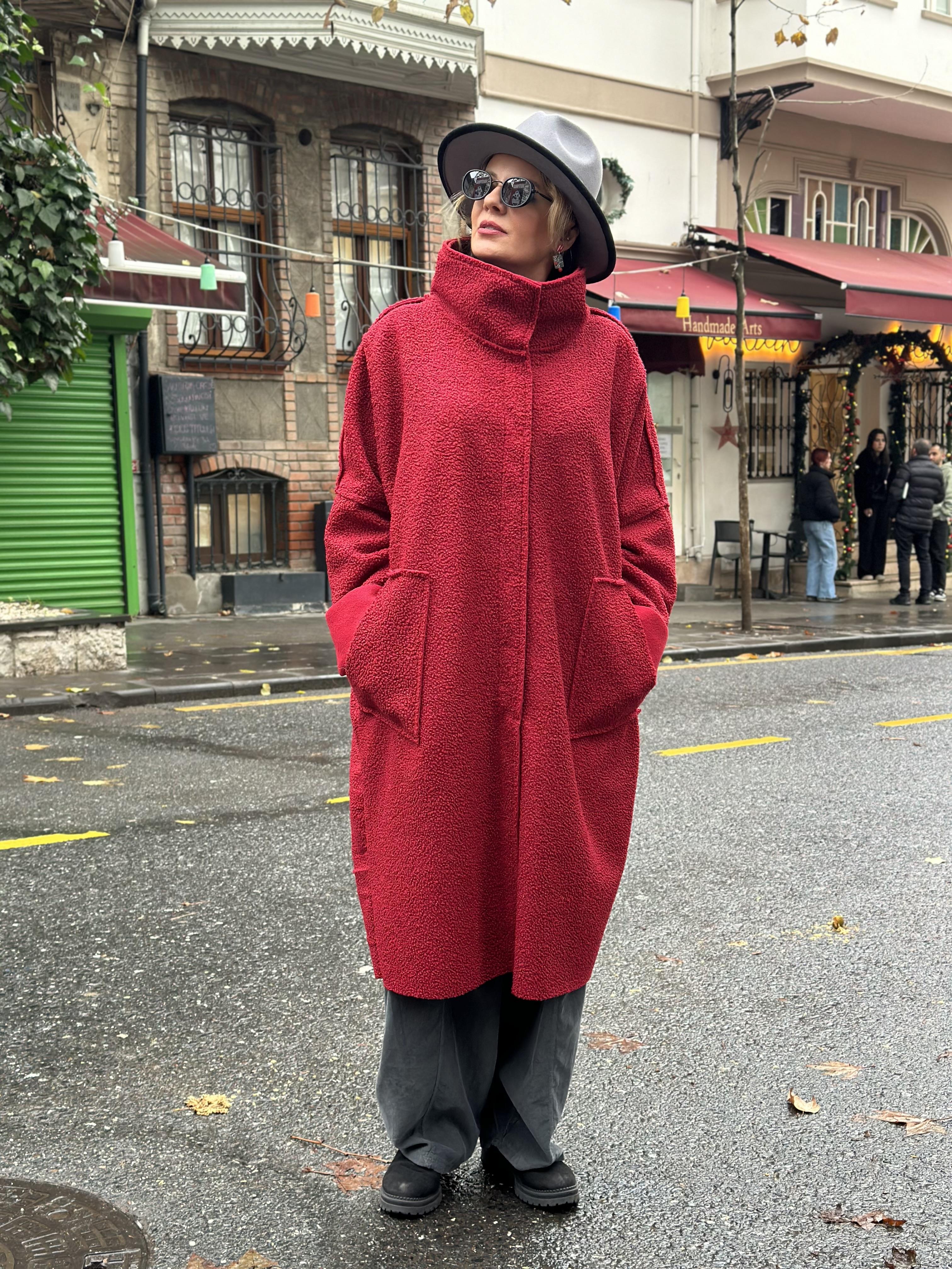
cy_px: 634
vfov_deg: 39.7
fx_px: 1760
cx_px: 476
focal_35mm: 48
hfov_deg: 30.3
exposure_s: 1/105
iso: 125
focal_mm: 6.86
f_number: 1.78
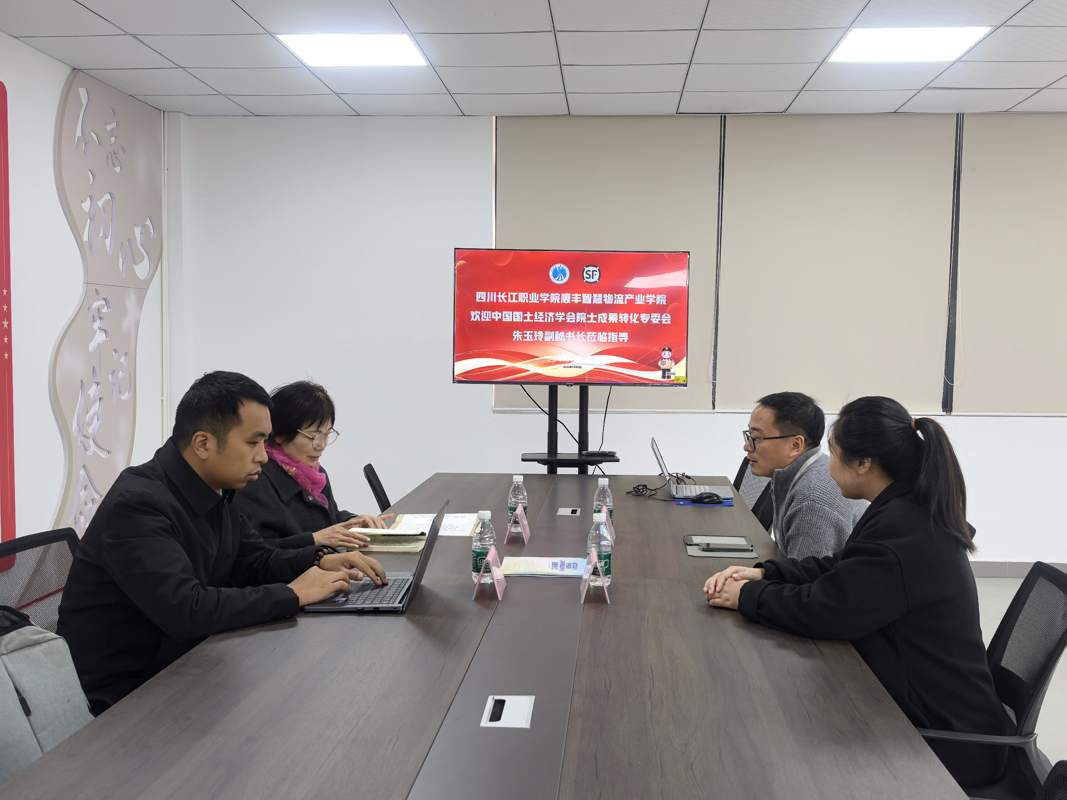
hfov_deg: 50.1
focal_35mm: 37
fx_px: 1140
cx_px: 534
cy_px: 400
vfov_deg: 38.7
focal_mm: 6.98
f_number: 2
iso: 200
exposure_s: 1/100
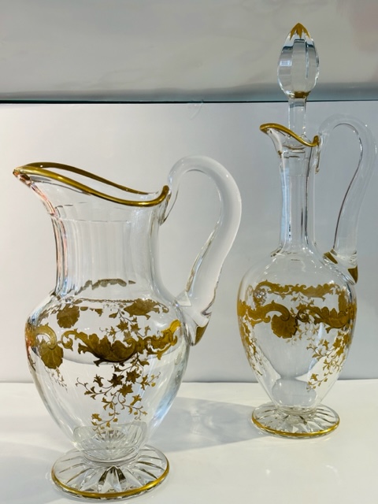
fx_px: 699
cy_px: 252
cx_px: 189
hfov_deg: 30.3
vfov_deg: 39.7
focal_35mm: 48
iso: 64
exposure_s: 1/50
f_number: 1.78
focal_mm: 6.86
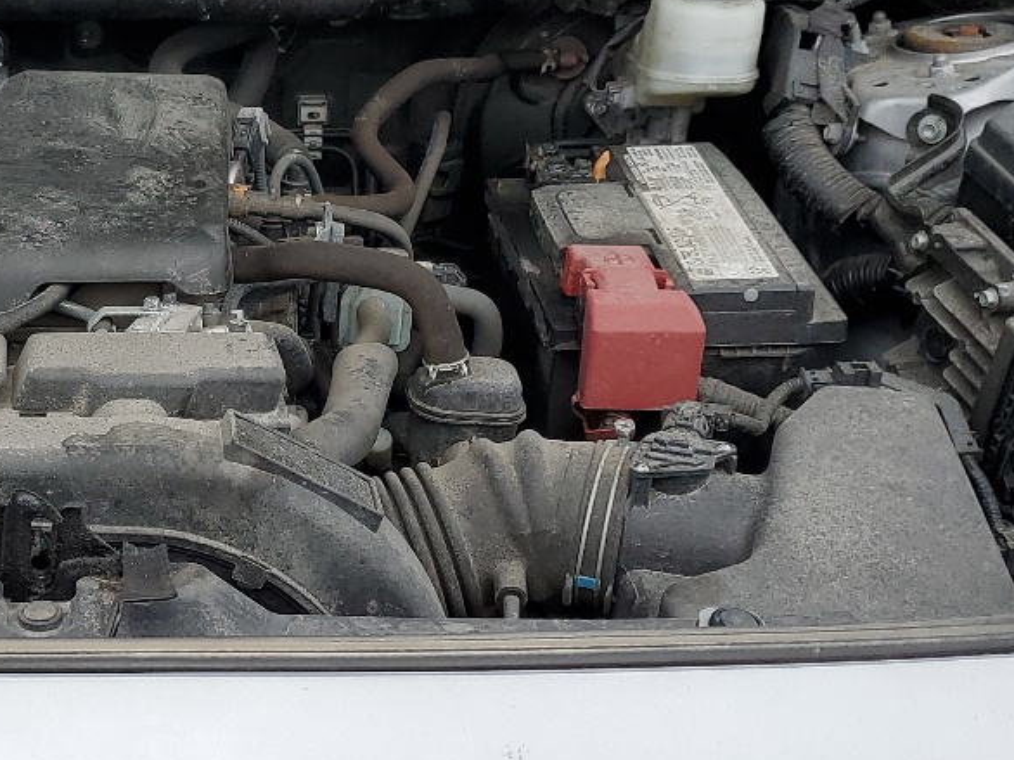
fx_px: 2079
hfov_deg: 26.0
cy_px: 409
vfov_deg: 20.7
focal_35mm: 71
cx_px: 3
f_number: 1.5
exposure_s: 1/1667
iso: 50
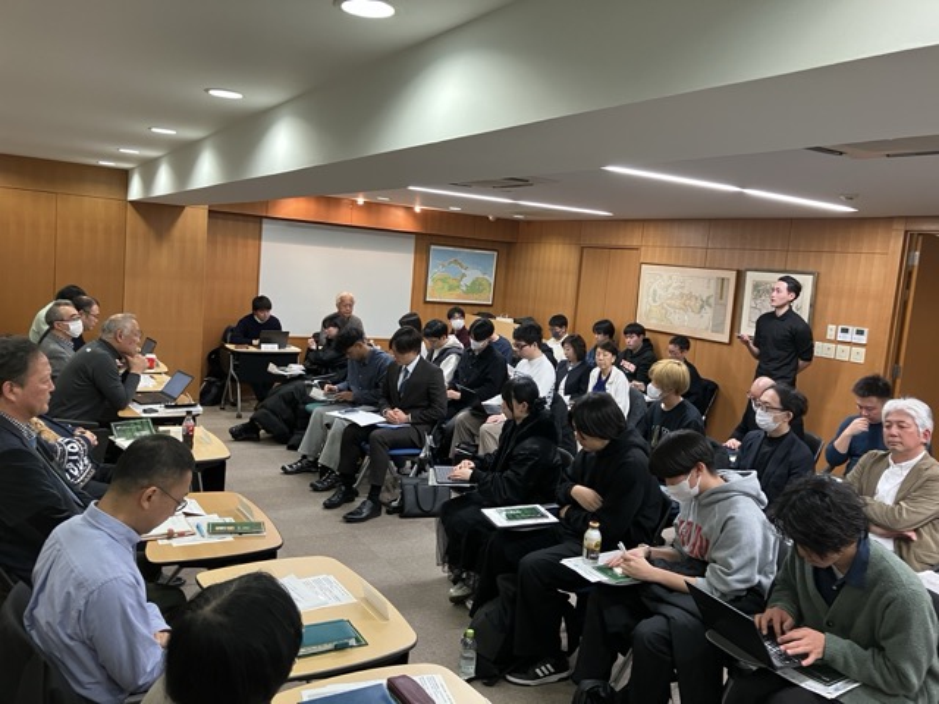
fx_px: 760
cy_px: 352
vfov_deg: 49.7
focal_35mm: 28
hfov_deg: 63.4
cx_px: 470
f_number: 1.8
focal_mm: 3.99
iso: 100
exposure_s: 1/50
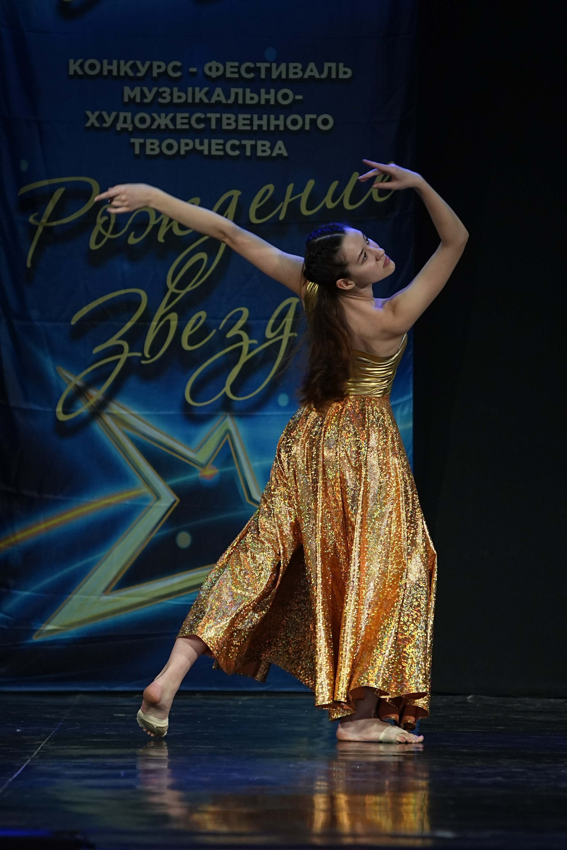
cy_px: 425
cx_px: 284
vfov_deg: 6.9
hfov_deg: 4.6
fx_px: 7087
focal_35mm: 300
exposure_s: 1/320
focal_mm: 200
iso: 1250
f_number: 2.8
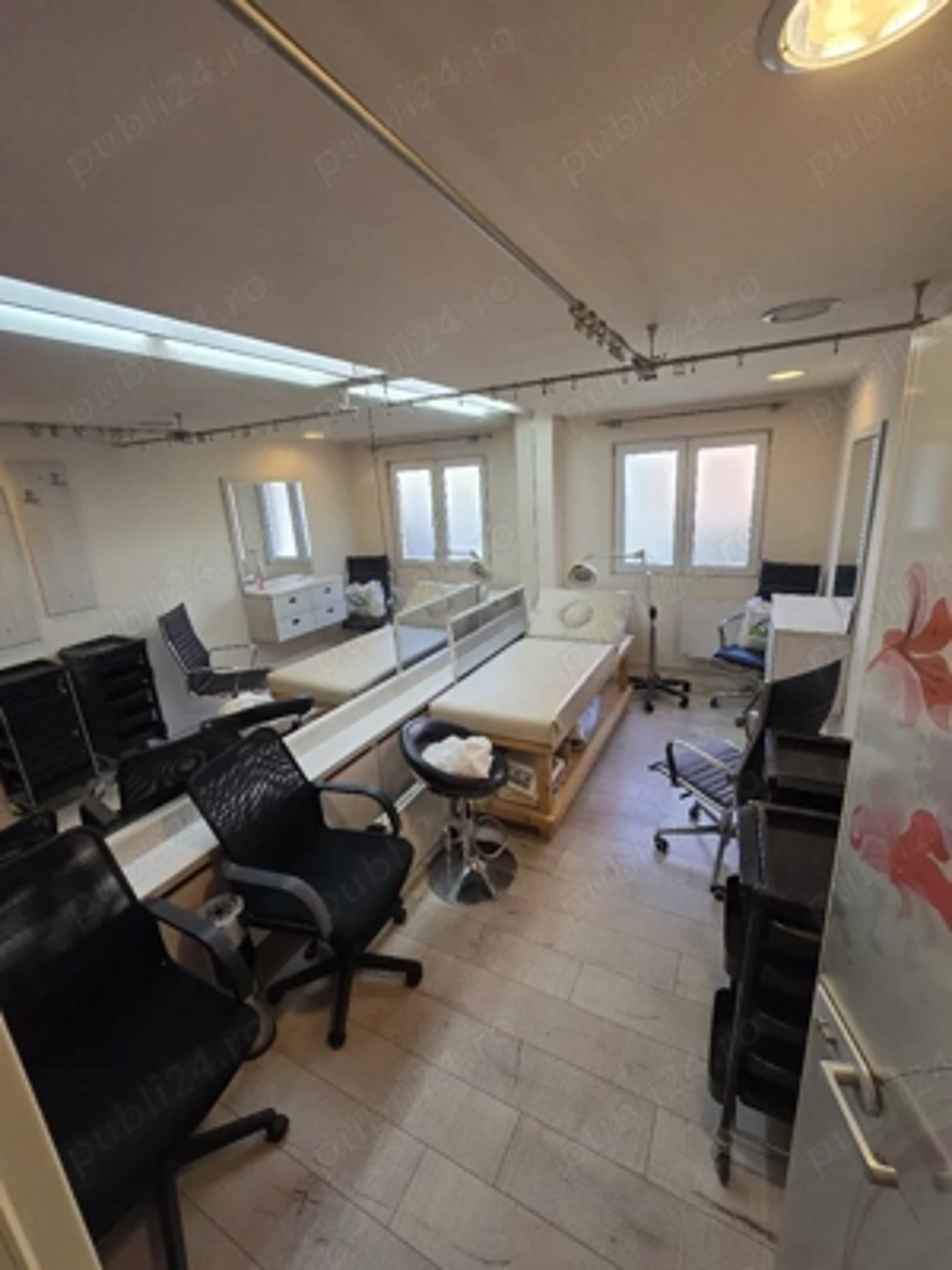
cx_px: 476
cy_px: 635
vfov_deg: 106.2
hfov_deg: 89.9
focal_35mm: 13
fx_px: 477
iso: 80
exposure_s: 1/50.3
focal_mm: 2.2
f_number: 2.2
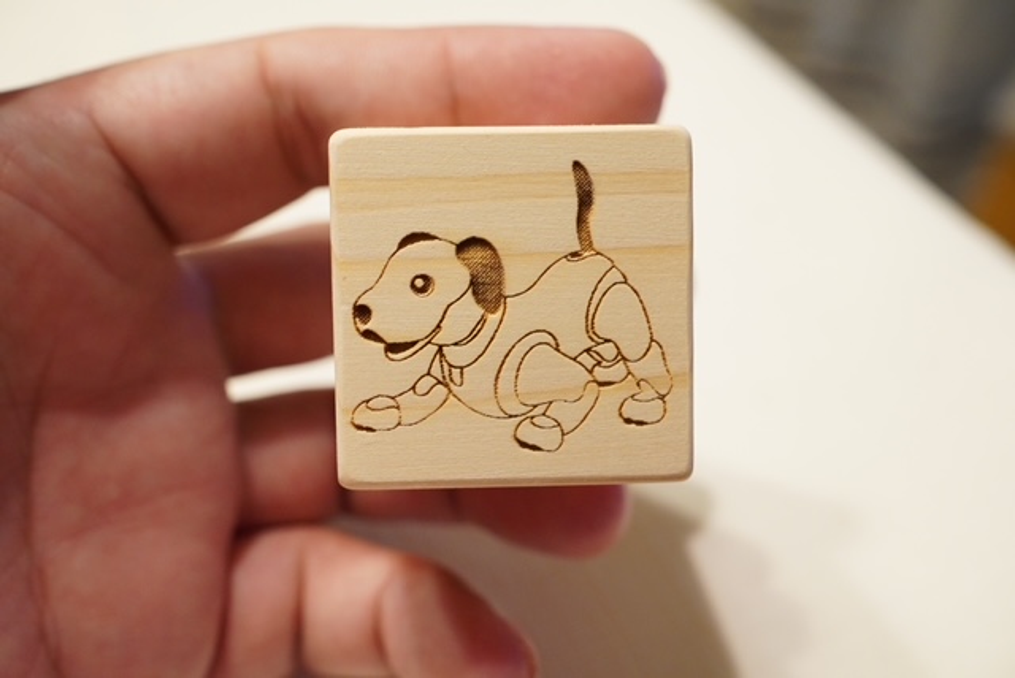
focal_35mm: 36
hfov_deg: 53.1
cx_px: 508
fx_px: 1016
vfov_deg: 36.9
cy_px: 339
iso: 2000
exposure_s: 1/40
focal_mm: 24
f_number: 5
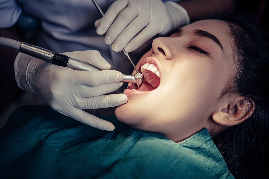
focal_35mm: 60
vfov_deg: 22.6
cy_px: 90
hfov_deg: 33.4
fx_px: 448
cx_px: 134
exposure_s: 1/500
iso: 400
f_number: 3
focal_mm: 60
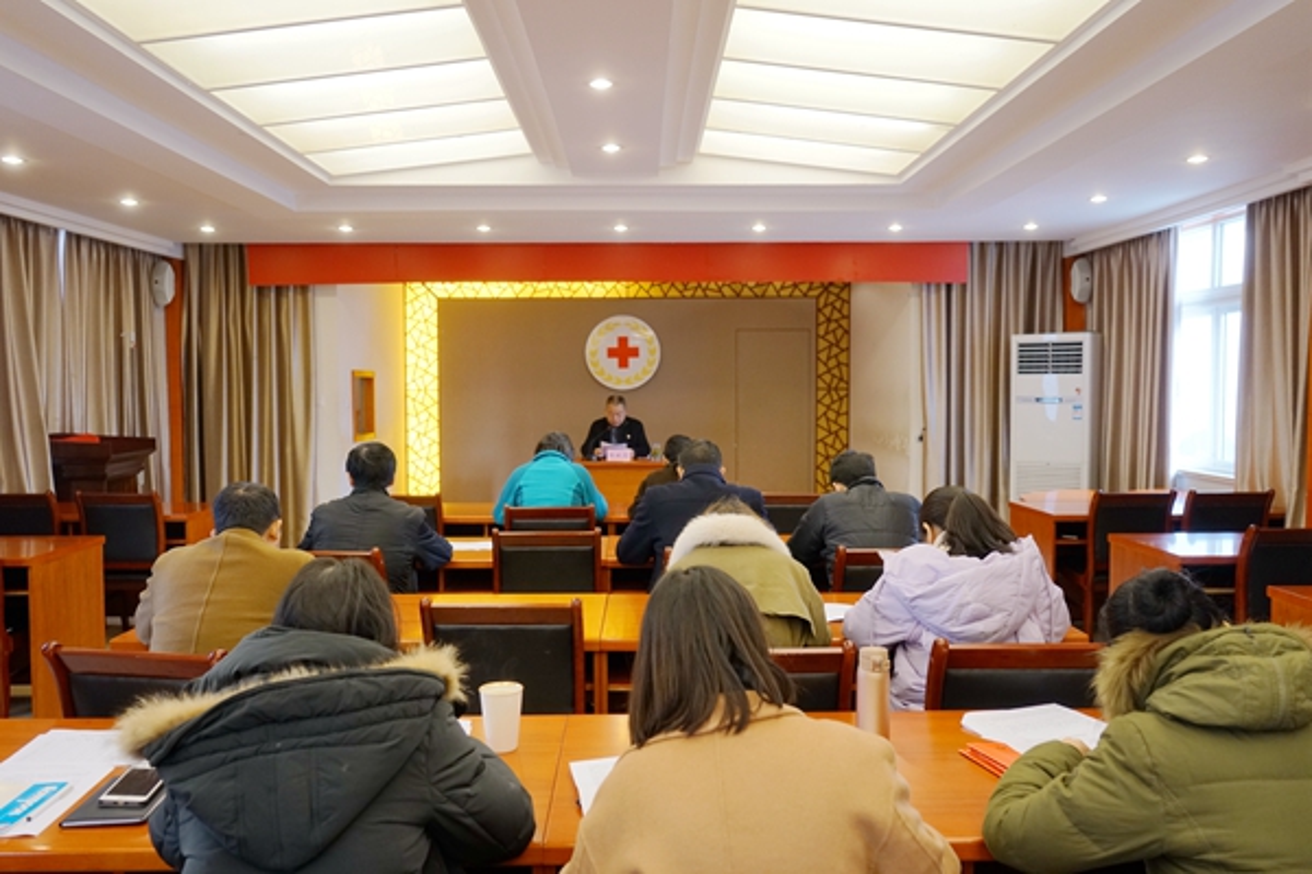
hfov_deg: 65.5
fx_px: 1020
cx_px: 656
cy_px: 437
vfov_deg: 46.4
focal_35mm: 28
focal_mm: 28
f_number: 4
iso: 1250
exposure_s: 1/160
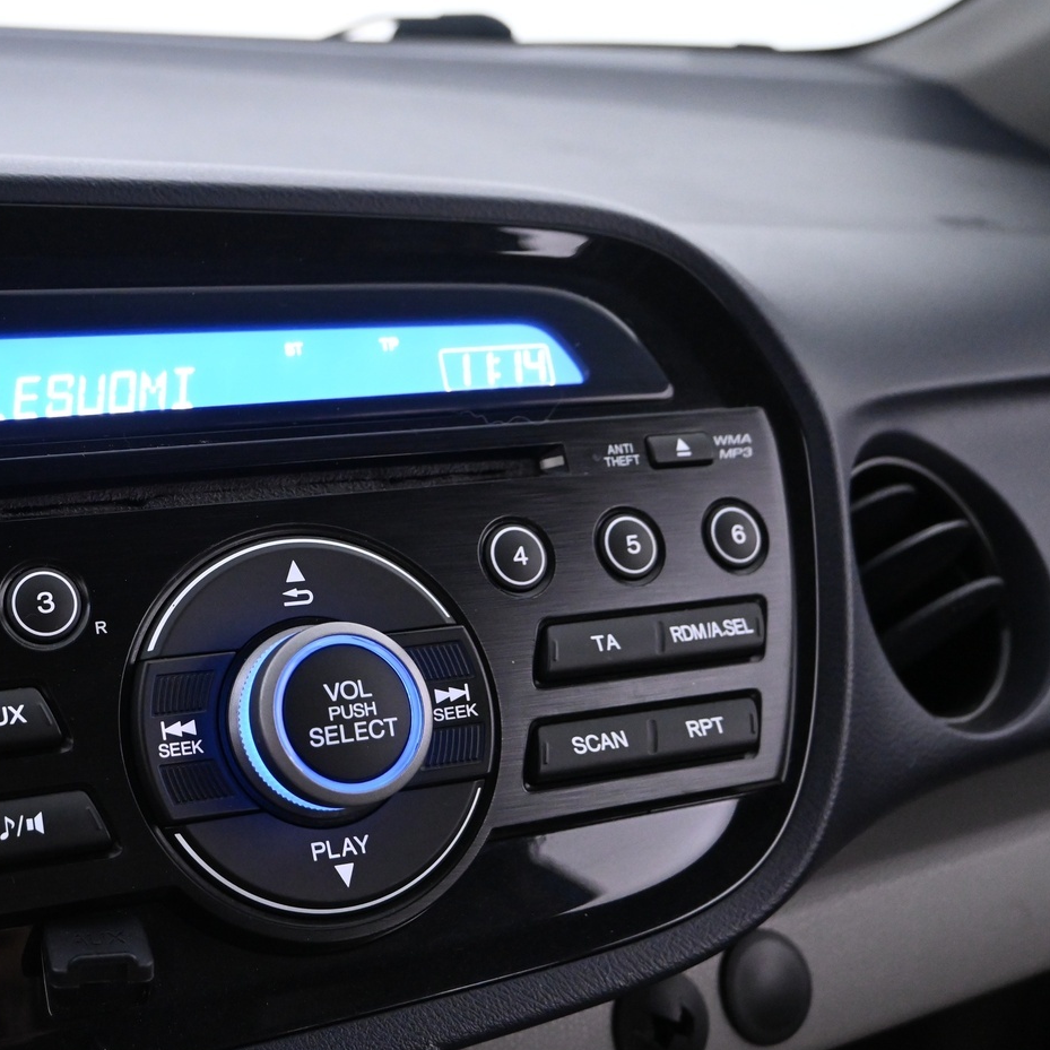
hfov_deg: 39.6
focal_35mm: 40
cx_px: 162
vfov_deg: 41.8
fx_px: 1373
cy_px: 570
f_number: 3.5
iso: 2500
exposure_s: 1/40
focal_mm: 18
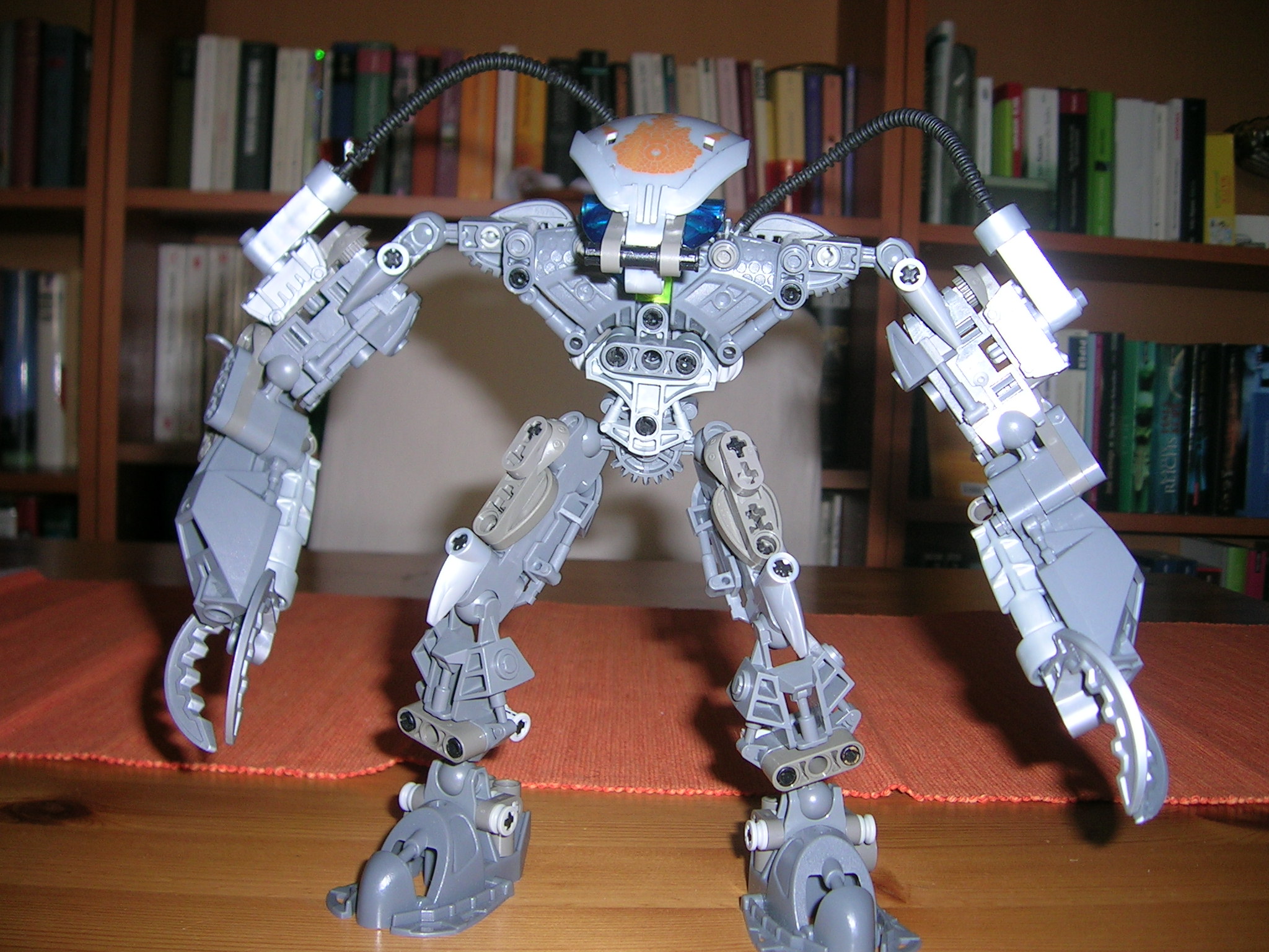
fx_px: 1283
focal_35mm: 35
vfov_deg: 40.7
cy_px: 476
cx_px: 634
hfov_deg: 52.6
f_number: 2.8
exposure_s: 1/60.1
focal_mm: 5.4
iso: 50
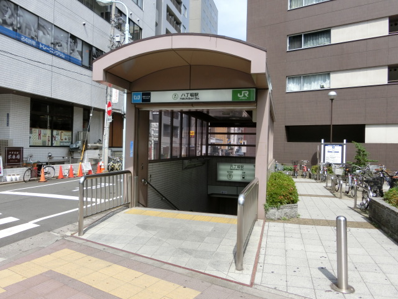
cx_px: 199
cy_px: 150
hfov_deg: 69.4
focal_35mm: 25
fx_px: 287
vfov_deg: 54.9
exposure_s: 1/640
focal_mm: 4.5
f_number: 3.5
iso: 80
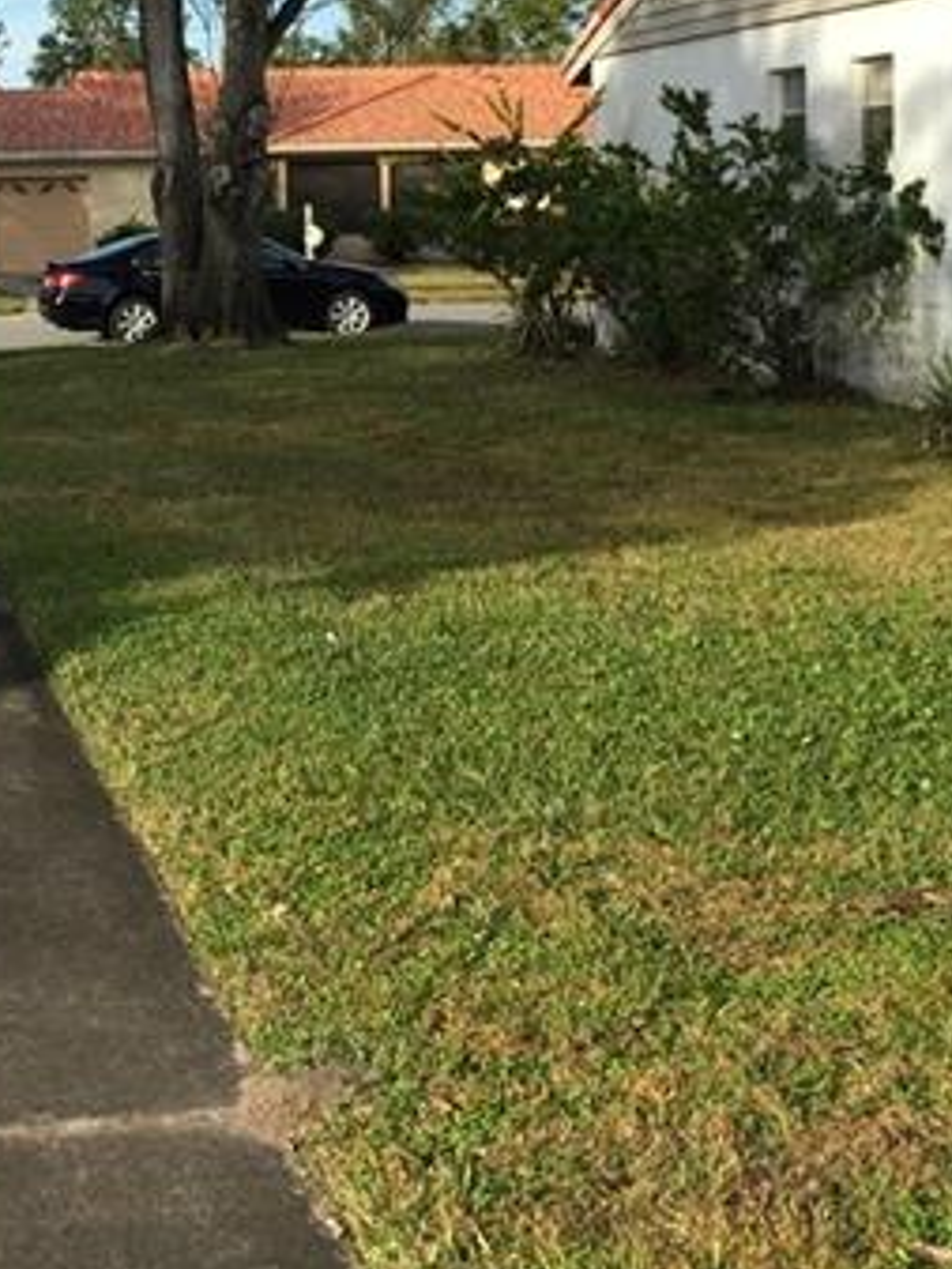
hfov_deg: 21.7
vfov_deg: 29.0
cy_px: 346
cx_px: 68
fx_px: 2419
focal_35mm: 66
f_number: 2.2
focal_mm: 4.15
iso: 32
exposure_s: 1/1319
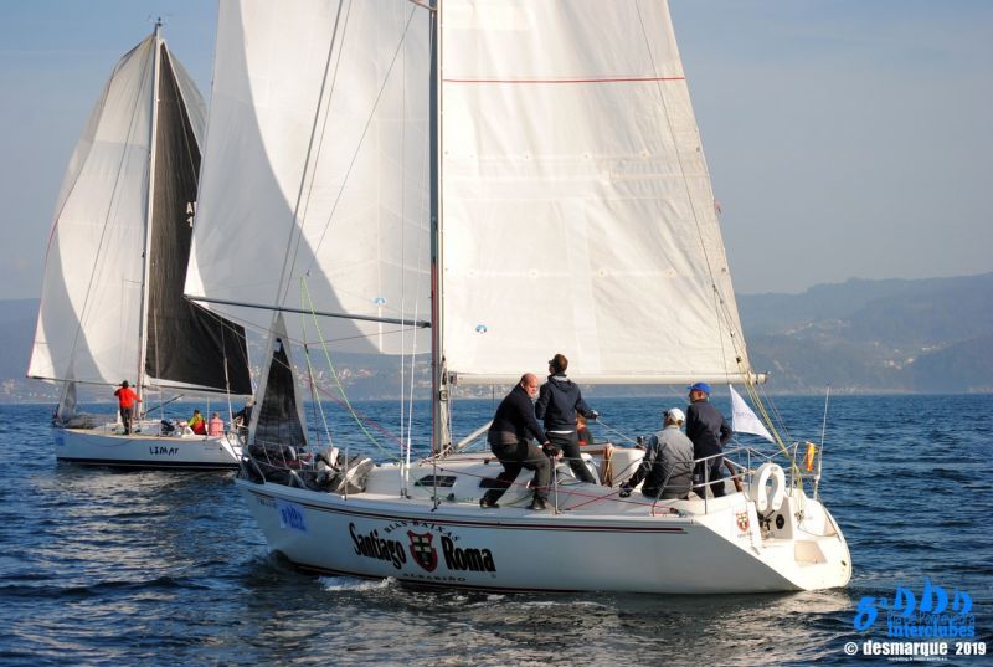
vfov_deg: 13.9
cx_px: 496
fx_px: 2736
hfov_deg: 20.6
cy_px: 334
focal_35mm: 99
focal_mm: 66
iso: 100
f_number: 5.6
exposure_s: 1/500
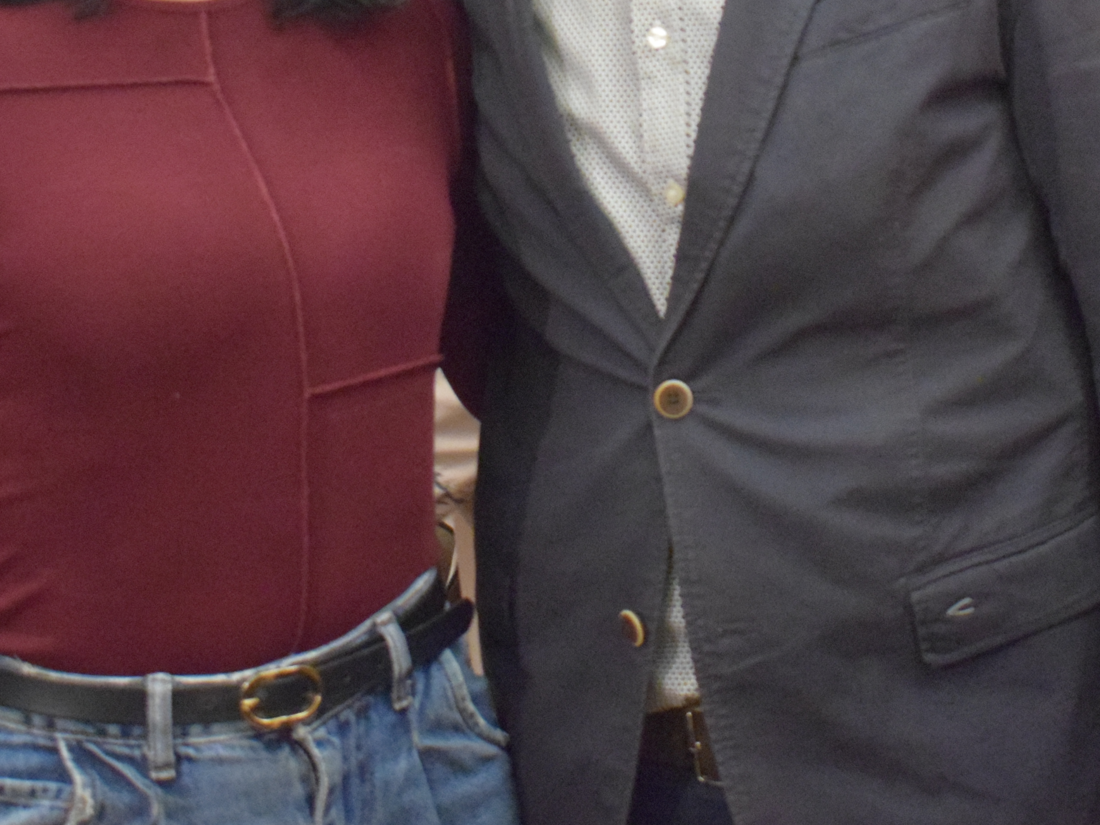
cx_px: 708
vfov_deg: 18.4
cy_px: 21
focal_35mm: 78
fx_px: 2483
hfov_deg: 24.9
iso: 6400
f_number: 3.8
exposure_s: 1/60
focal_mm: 23
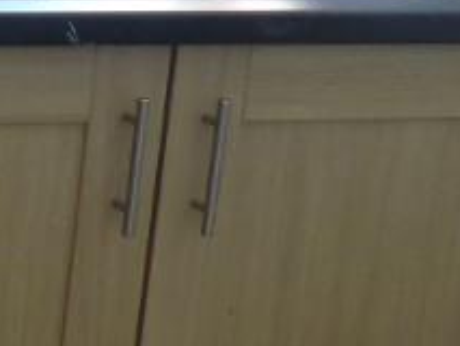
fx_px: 1596
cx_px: -628
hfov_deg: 12.8
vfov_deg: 12.1
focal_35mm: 120
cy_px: -65
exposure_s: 1/60
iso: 160
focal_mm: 4.5
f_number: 2.8
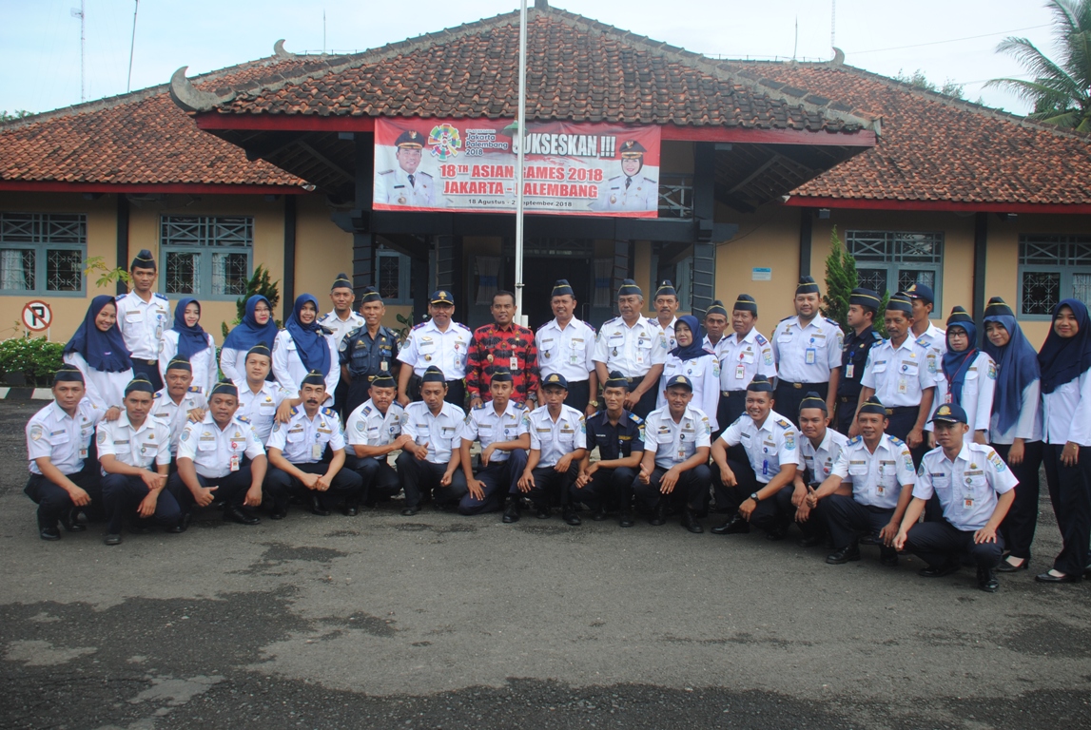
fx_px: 1001
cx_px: 546
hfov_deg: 57.2
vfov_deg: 40.1
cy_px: 365
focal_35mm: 33
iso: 100
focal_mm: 22
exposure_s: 1/200
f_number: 7.1
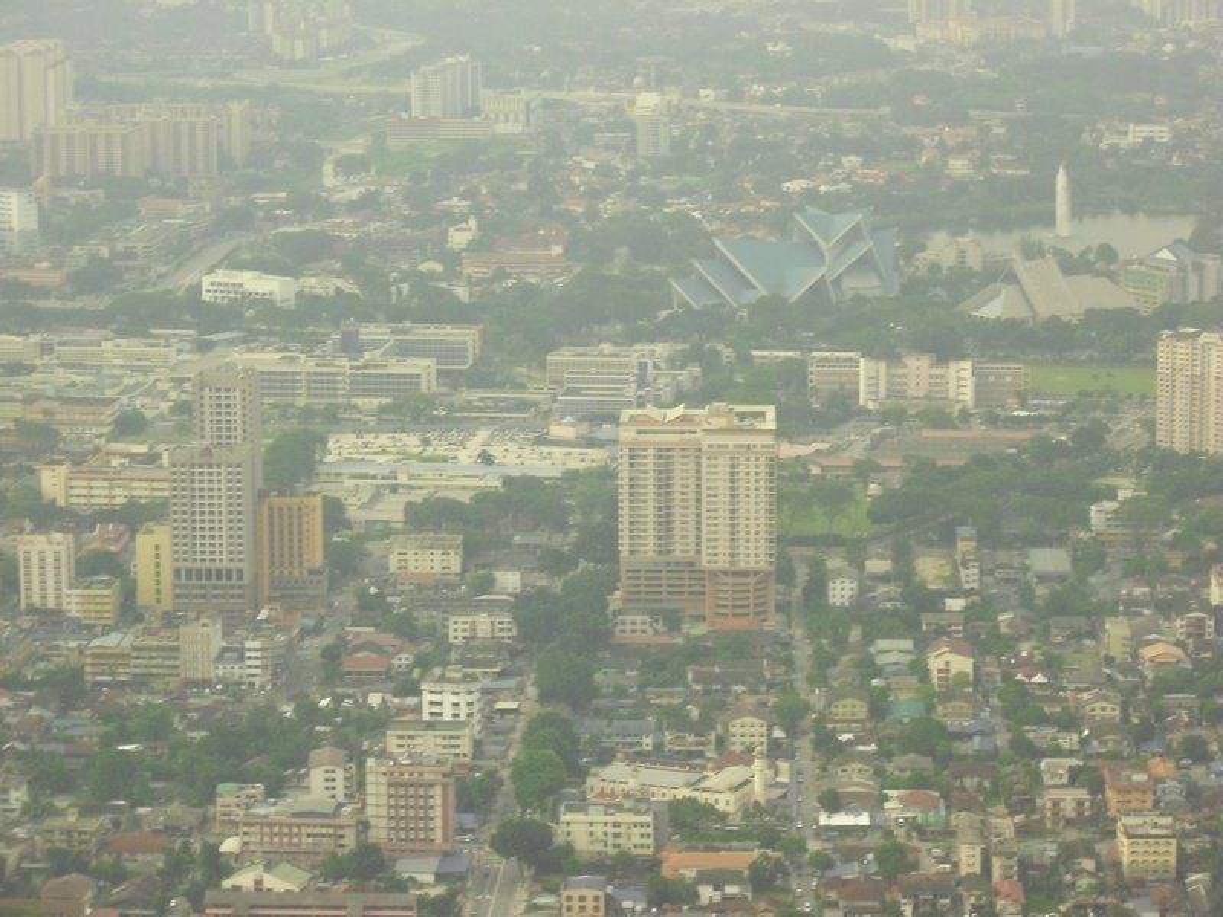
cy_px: 458
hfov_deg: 17.4
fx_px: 3992
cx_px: 612
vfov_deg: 13.1
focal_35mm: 113
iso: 200
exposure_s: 1/60
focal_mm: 18.6
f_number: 5.2
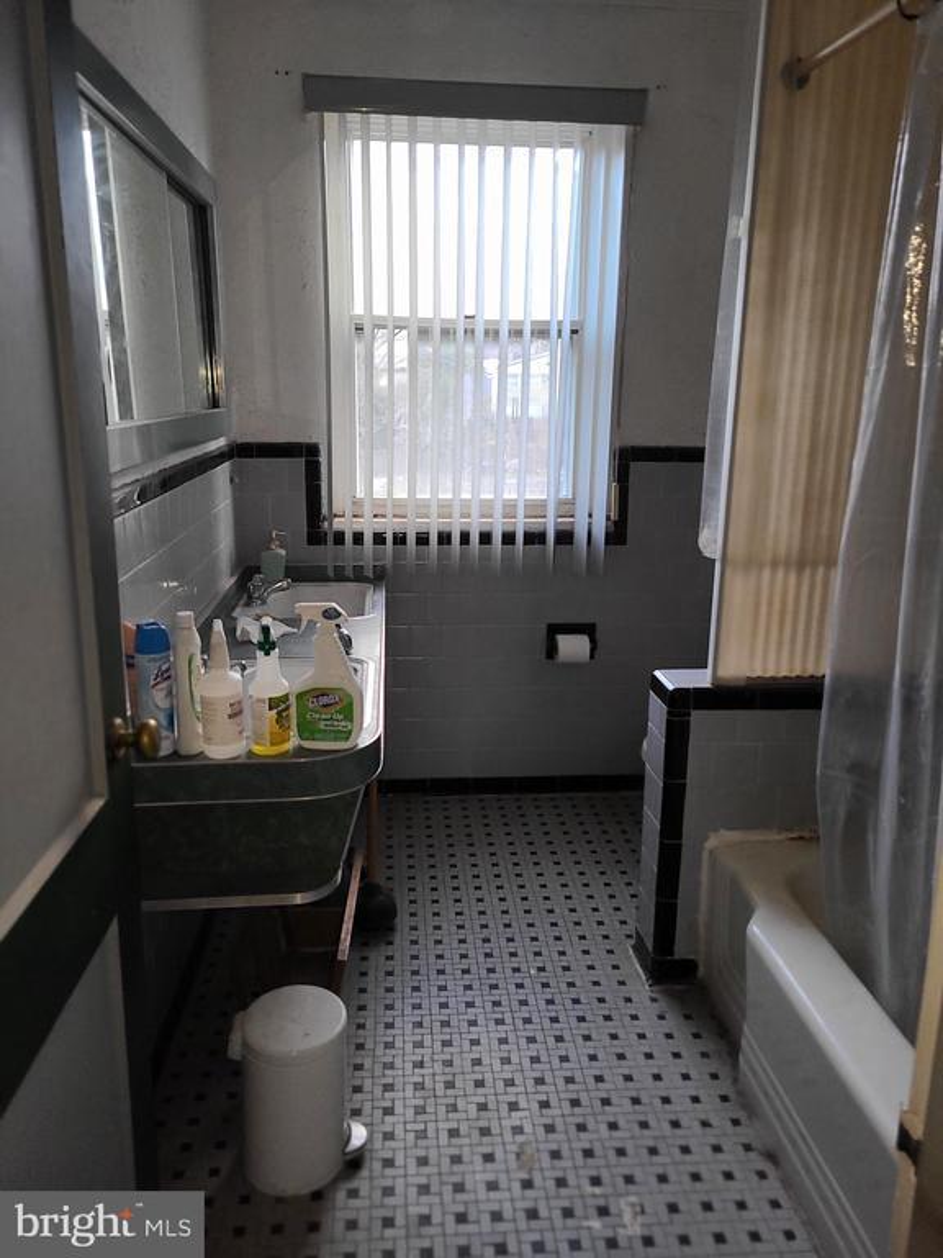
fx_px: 944
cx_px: 472
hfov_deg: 53.1
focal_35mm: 26
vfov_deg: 67.3
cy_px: 629
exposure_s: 1/59
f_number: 1.8
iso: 320
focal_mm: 5.4
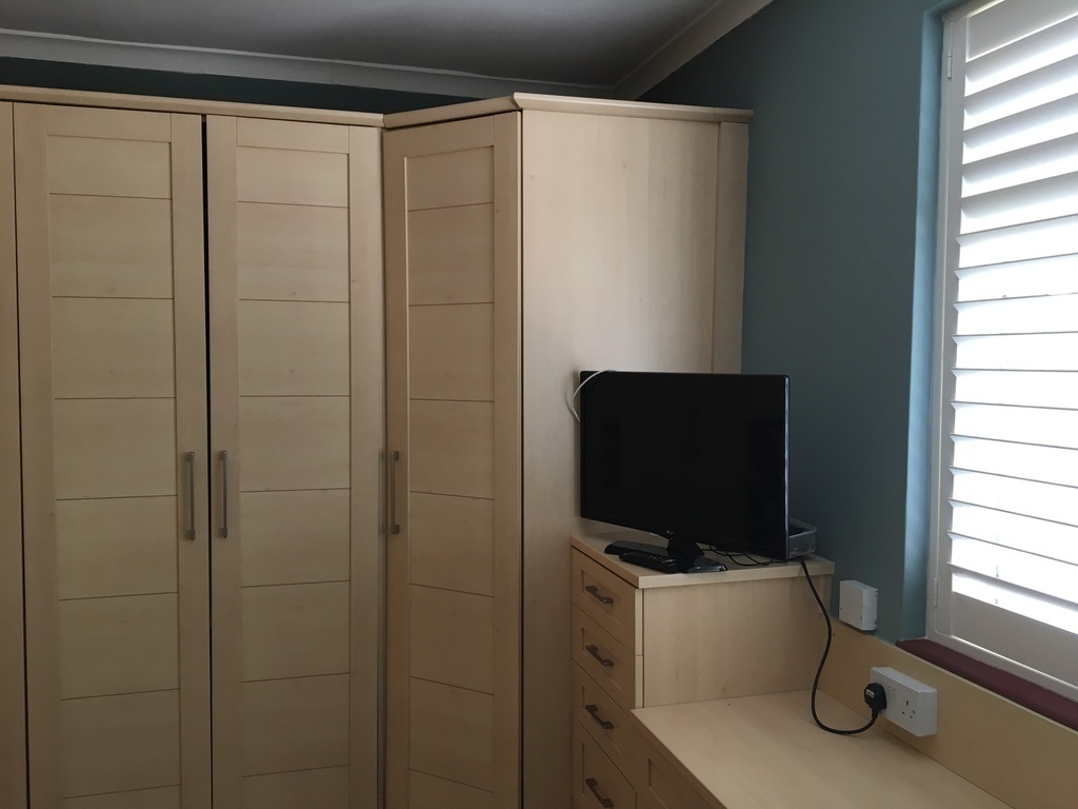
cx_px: 539
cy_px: 404
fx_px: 903
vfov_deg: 48.2
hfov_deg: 61.7
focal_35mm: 29
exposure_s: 1/33
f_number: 2.2
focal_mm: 4.15
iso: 64
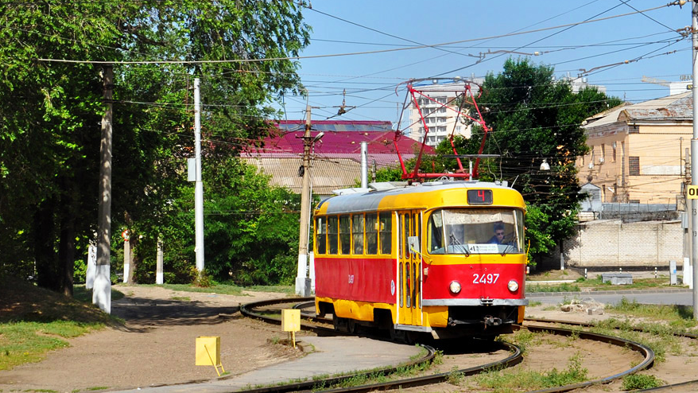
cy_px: 153
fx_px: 1906
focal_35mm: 103
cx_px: 430
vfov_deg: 11.8
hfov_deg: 20.7
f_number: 8
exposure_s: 1/500
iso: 200
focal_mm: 48
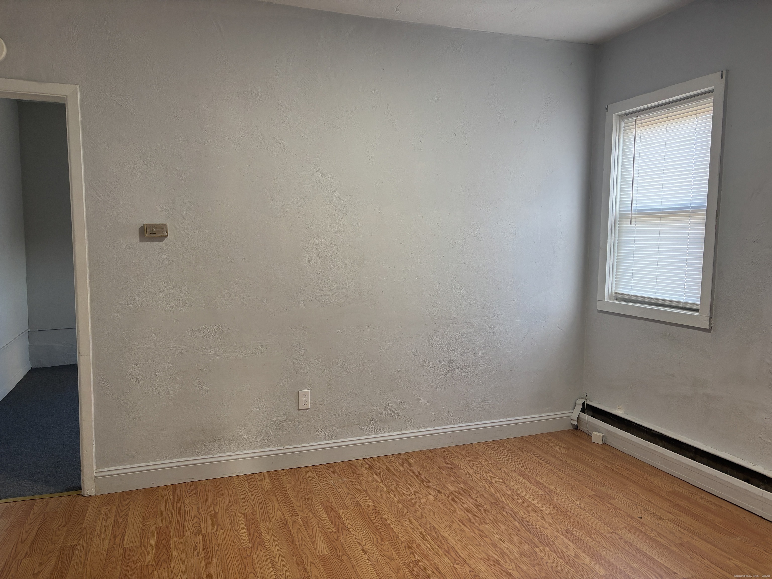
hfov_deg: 67.3
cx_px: 386
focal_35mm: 26
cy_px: 290
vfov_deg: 53.1
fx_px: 580
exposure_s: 1/60
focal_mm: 5.96
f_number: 1.6
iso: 100
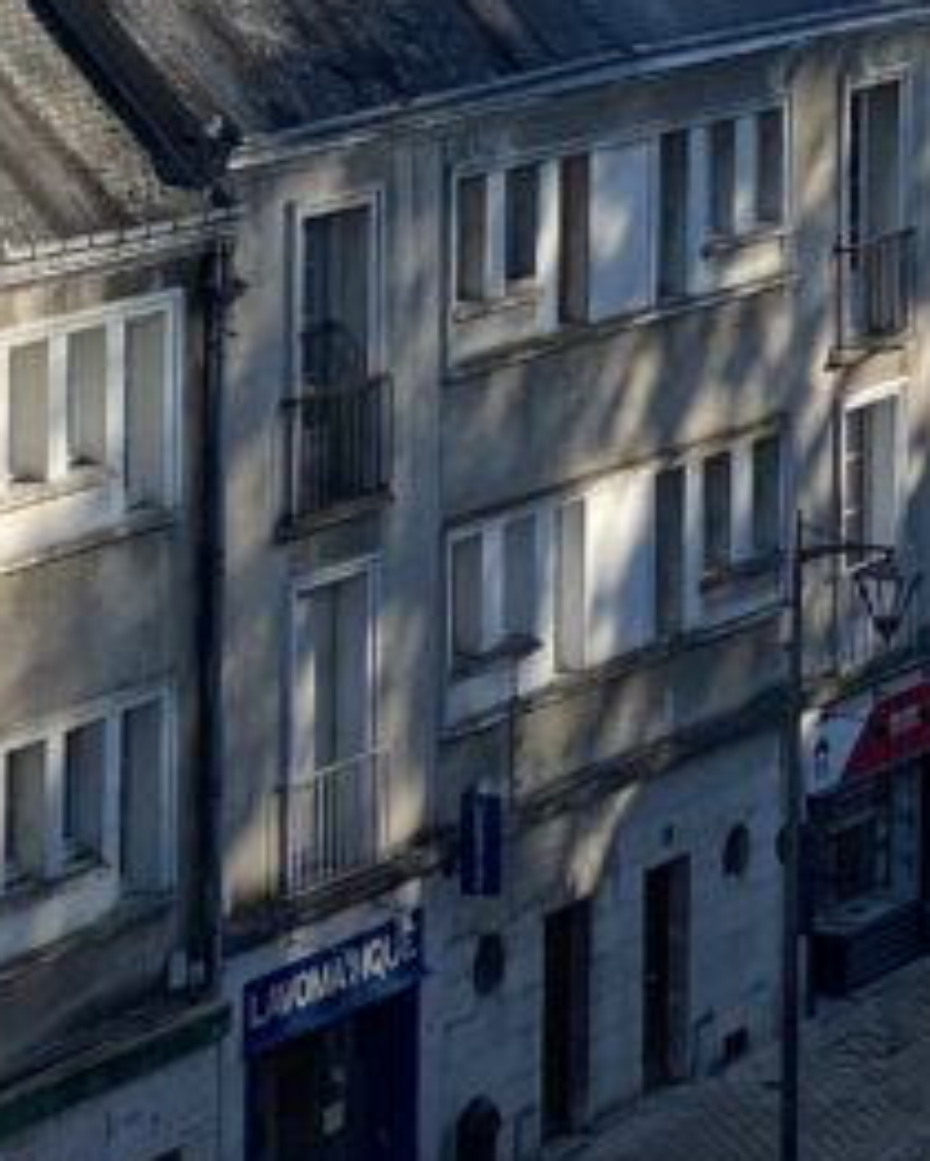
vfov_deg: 9.5
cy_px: -518
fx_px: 6804
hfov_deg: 7.8
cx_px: 456
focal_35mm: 198
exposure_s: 1/1546
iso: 20
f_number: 2
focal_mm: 6
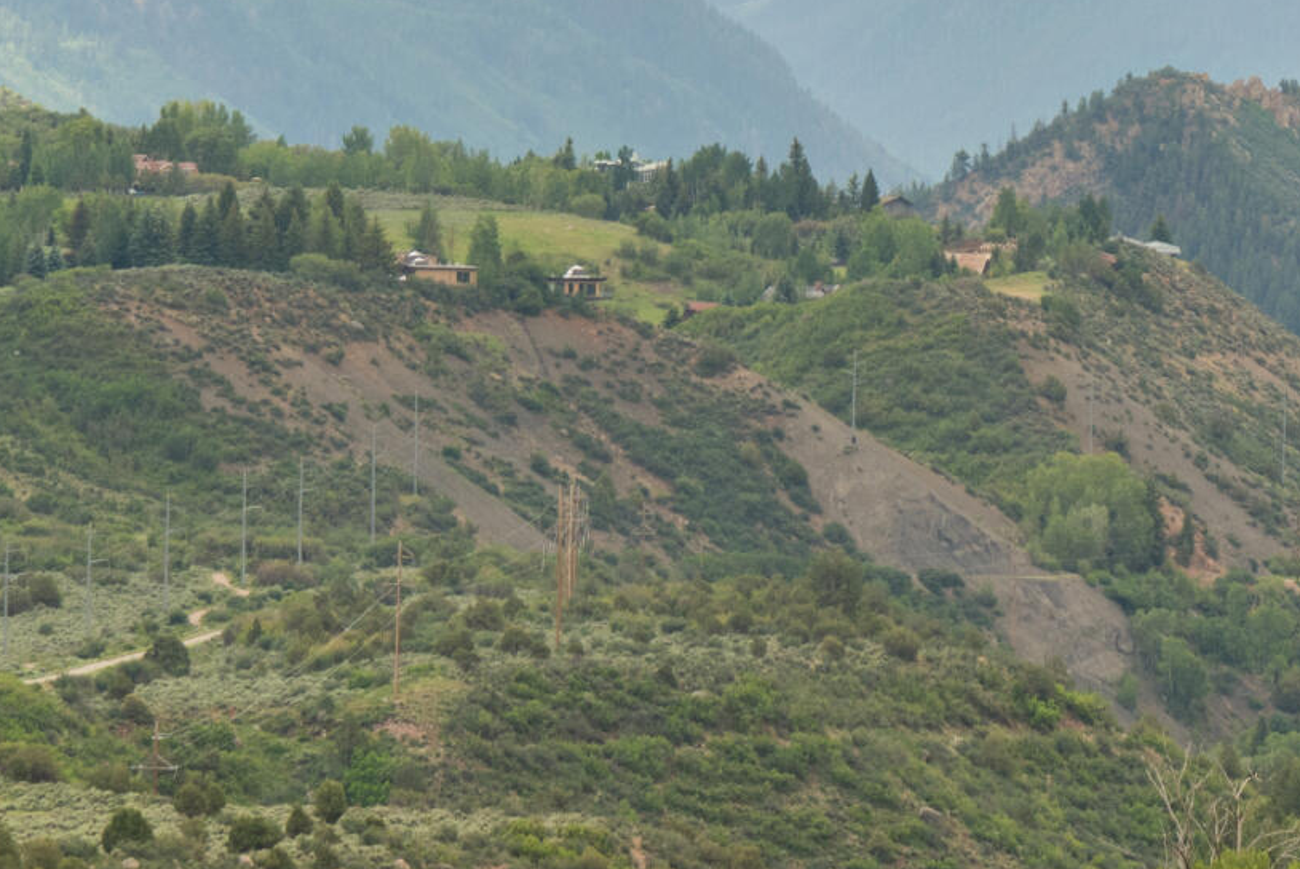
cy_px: -494
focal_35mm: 442
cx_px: 997
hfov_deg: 4.7
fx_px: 15972
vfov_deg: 3.1
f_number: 7.1
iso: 160
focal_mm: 120
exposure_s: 1/250
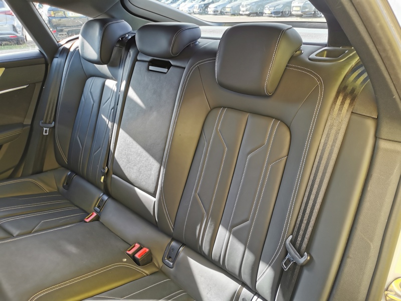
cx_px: 200
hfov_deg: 65.3
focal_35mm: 27
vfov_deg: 51.4
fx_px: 313
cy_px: 150
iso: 50
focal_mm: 5.58
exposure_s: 1/141
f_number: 1.8
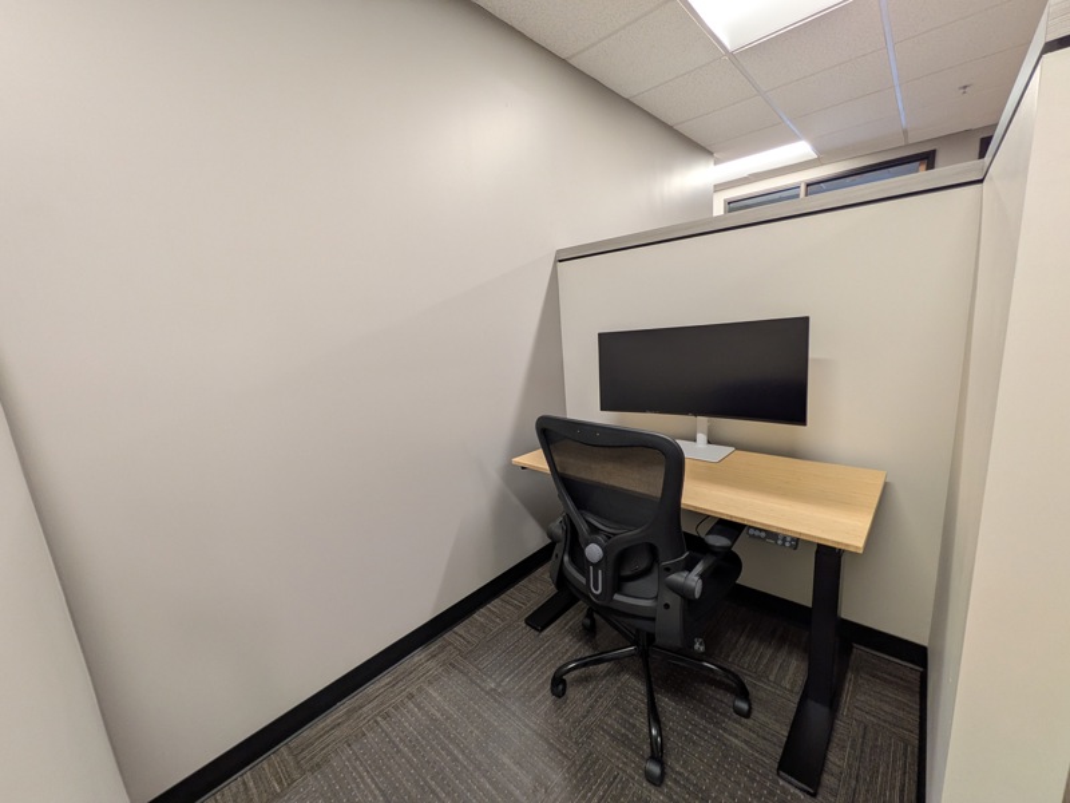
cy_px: 402
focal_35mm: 14
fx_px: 433
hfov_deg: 102.1
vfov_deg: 85.7
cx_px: 535
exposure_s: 1/25
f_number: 2.2
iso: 76
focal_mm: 1.83
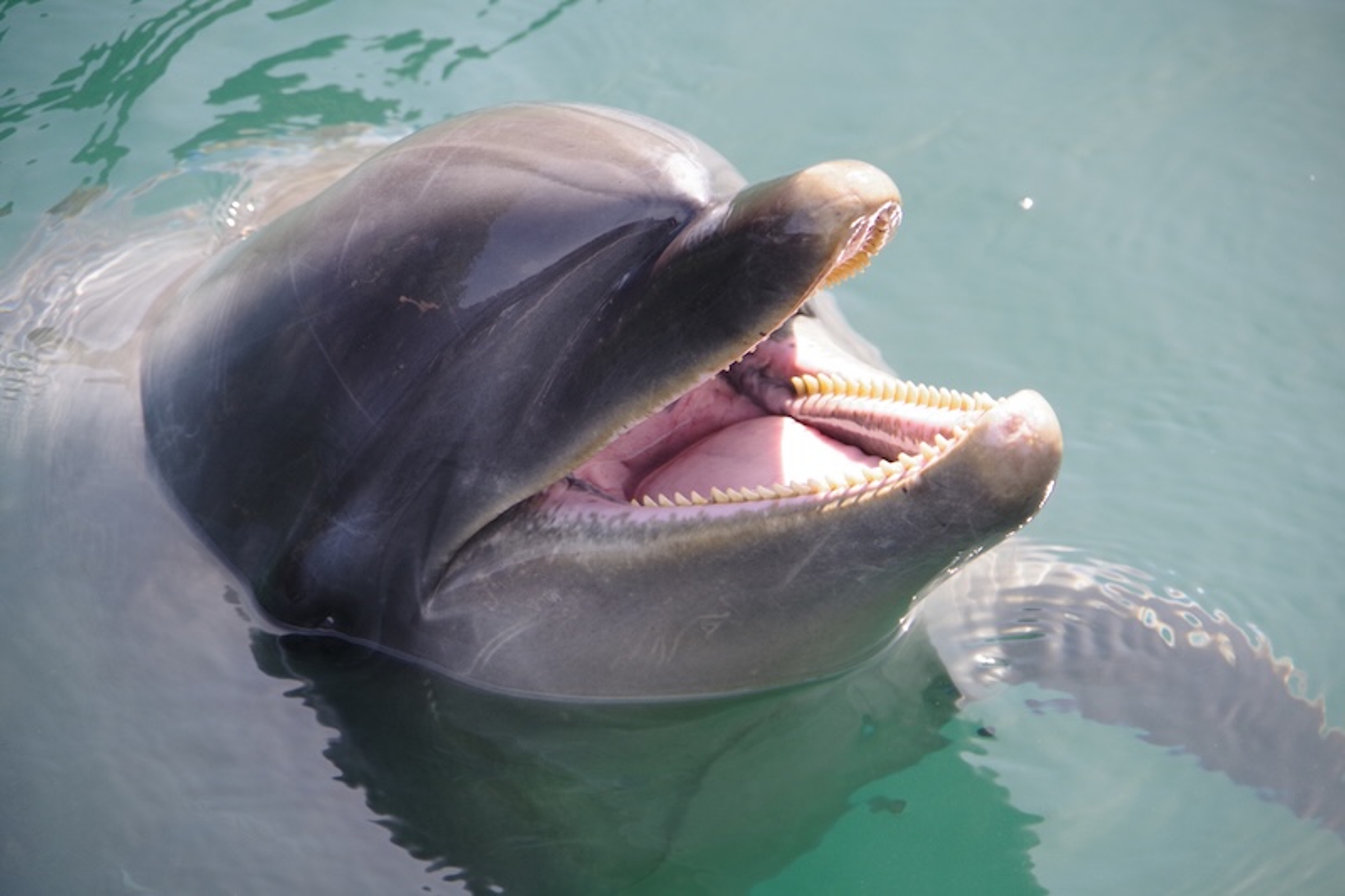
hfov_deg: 10.2
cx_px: 672
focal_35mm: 202
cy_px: 448
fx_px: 7545
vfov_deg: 6.8
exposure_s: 1/400
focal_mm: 135
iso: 400
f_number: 5.6
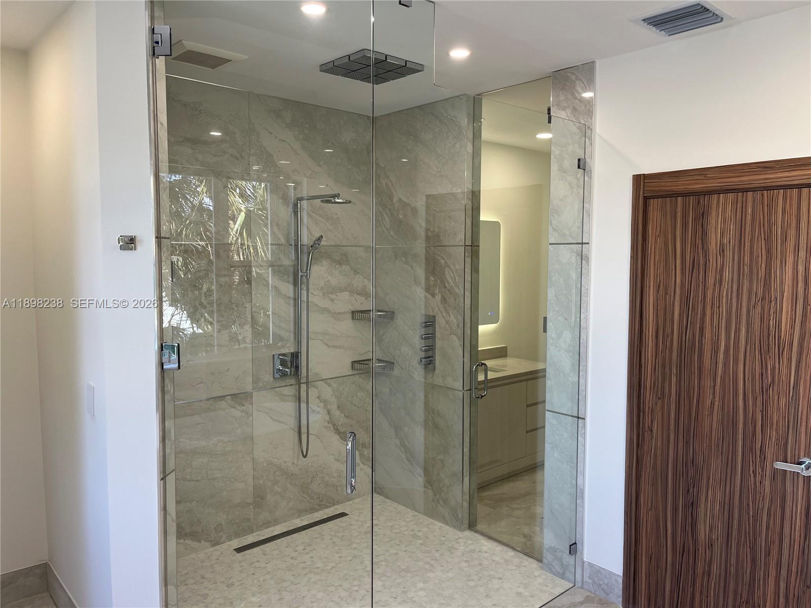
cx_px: 406
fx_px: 609
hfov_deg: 67.3
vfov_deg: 53.1
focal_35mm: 26
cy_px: 304
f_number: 1.6
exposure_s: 1/120
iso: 50
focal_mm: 5.1
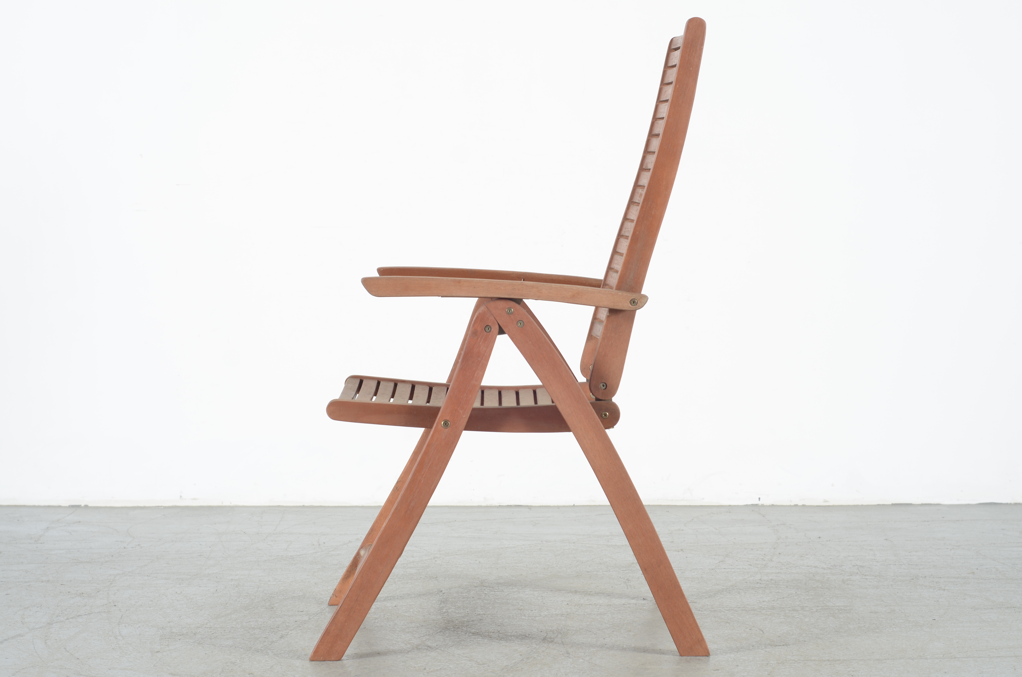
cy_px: 338
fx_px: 2125
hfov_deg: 27.0
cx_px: 511
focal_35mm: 75
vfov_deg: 18.1
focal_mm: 50
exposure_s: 1/125
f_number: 5.6
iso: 100
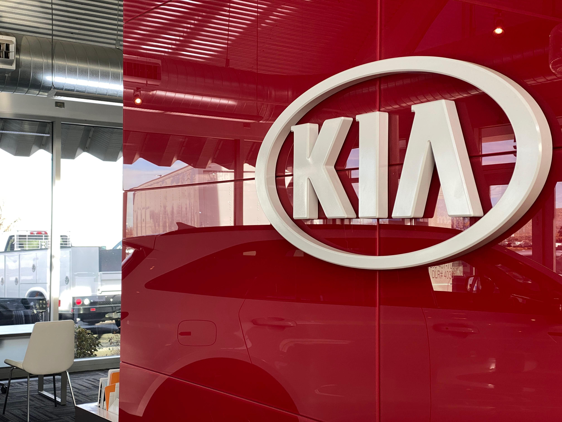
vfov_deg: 28.0
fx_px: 844
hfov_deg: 36.8
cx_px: 281
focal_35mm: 52
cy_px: 211
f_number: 2
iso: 50
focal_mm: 6
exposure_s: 1/120
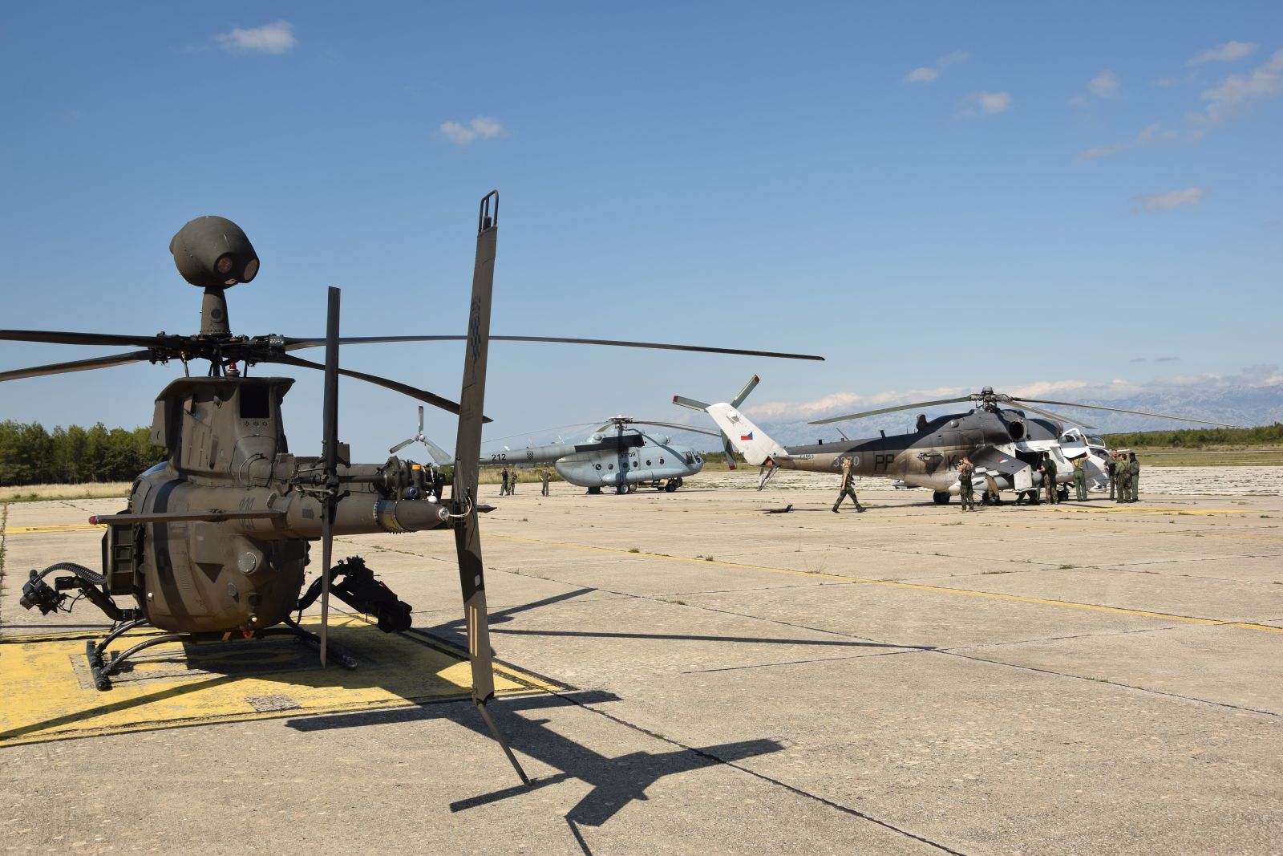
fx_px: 1283
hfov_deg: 53.1
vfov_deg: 36.9
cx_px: 642
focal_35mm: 36
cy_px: 428
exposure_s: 1/320
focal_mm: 24
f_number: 9
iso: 100
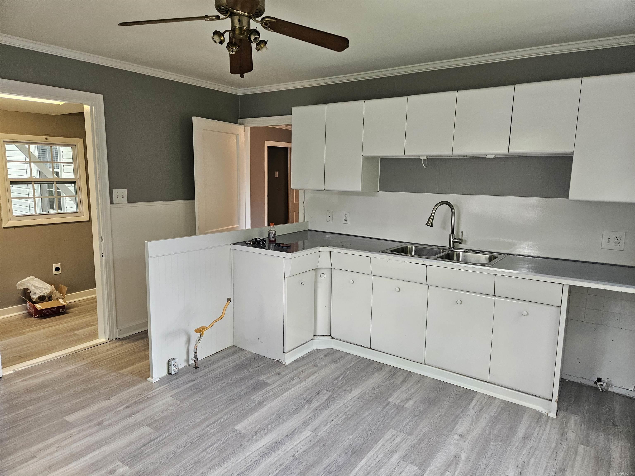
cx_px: 318
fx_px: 422
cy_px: 238
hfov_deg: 73.9
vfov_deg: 58.9
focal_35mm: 23
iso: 250
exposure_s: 1/170
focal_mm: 5.4
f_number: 1.8
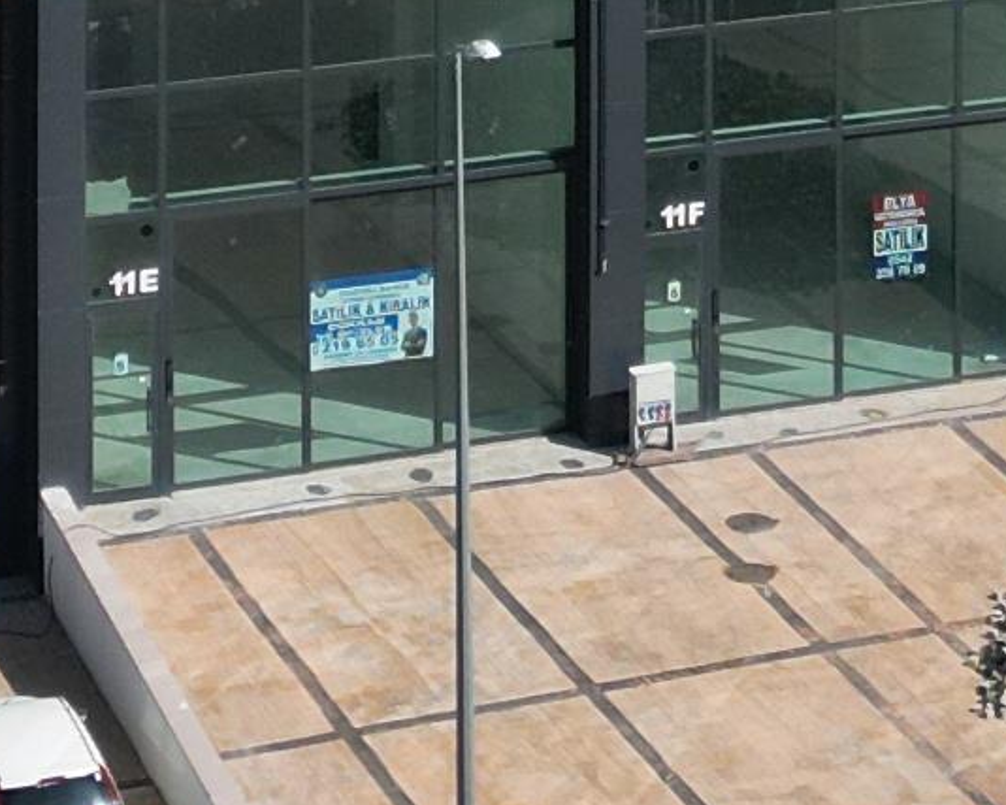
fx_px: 5269
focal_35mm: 177
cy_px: -1303
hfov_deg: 10.9
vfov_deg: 7.9
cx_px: 580
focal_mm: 6.72
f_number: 1.7
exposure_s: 1/5000
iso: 130
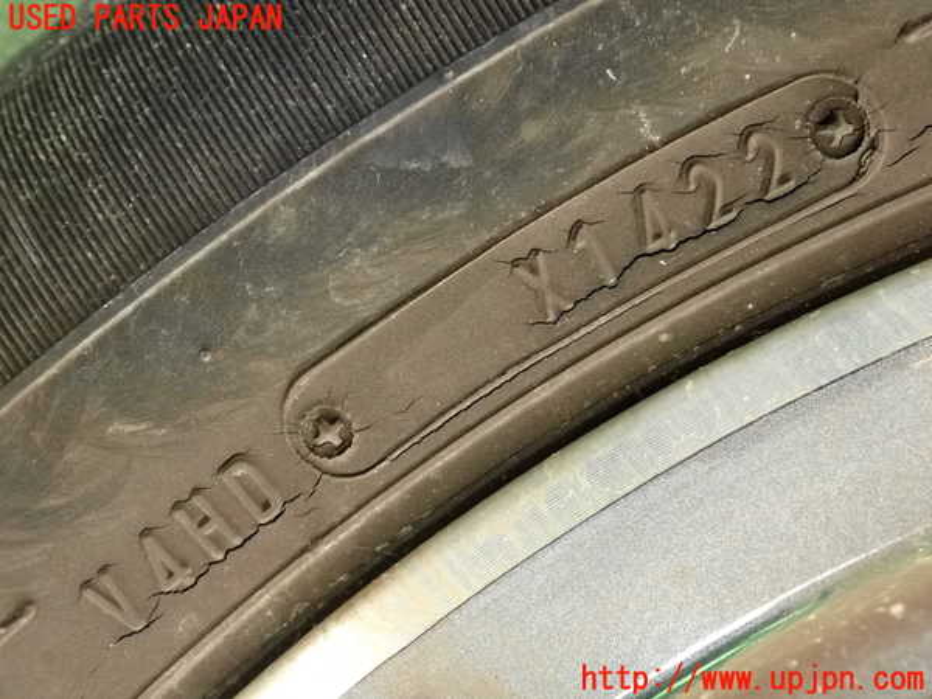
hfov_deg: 51.4
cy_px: 350
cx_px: 466
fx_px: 969
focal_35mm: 36
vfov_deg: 39.7
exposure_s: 1/125
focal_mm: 6.37
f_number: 2.5
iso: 1600
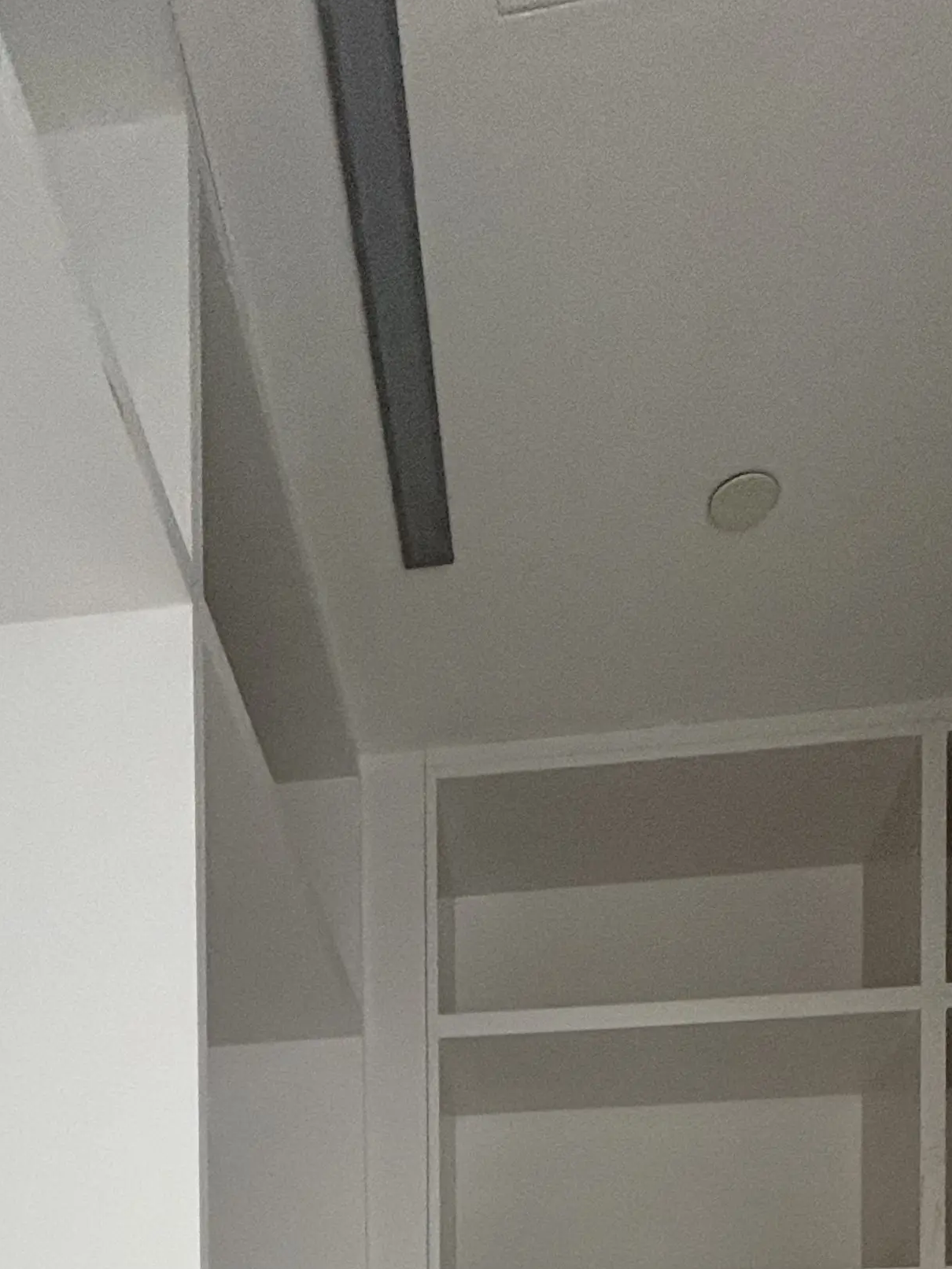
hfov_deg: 40.5
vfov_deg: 37.6
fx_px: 1283
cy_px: 1568
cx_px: 370
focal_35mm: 35
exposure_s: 1/60
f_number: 2.2
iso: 500
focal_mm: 2.22
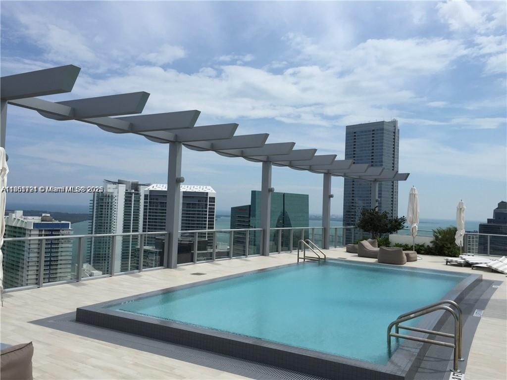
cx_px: 254
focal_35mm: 29
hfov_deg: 61.7
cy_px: 190
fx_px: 425
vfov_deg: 48.2
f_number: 2.2
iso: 32
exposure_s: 1/3968
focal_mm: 4.15
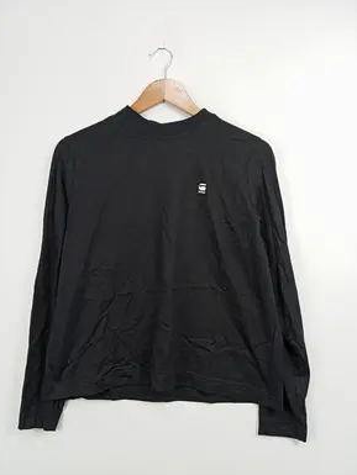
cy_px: 242
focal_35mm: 29
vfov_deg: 61.6
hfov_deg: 48.2
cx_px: 174
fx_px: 399
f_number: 1.8
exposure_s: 1/100
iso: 103
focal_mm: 4.22
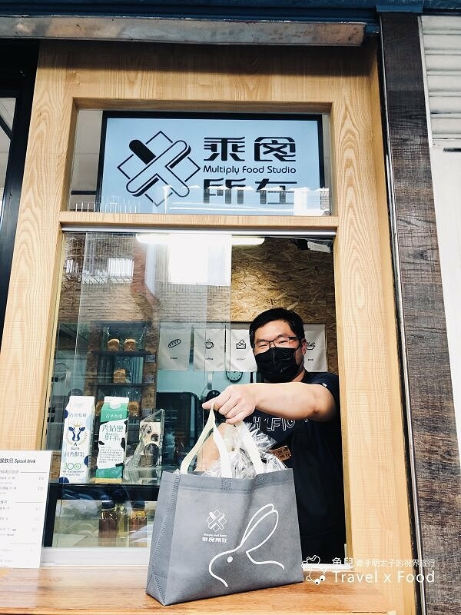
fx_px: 497
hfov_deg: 49.7
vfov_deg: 63.4
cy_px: 308
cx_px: 230
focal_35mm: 28
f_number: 1.8
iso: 25
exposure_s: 1/40
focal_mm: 4
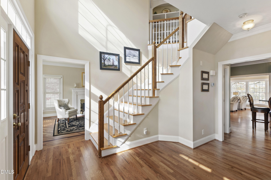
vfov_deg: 77.3
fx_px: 113
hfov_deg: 100.4
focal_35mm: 15
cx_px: 136
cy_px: 90
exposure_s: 1/3
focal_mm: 10
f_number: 8
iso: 100
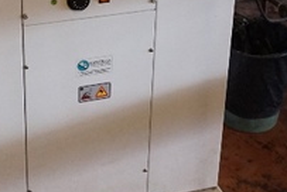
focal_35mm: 85
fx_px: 679
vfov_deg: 15.3
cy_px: -64
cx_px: 58
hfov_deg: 23.5
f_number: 3.5
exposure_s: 1/15
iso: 3200
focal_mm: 16
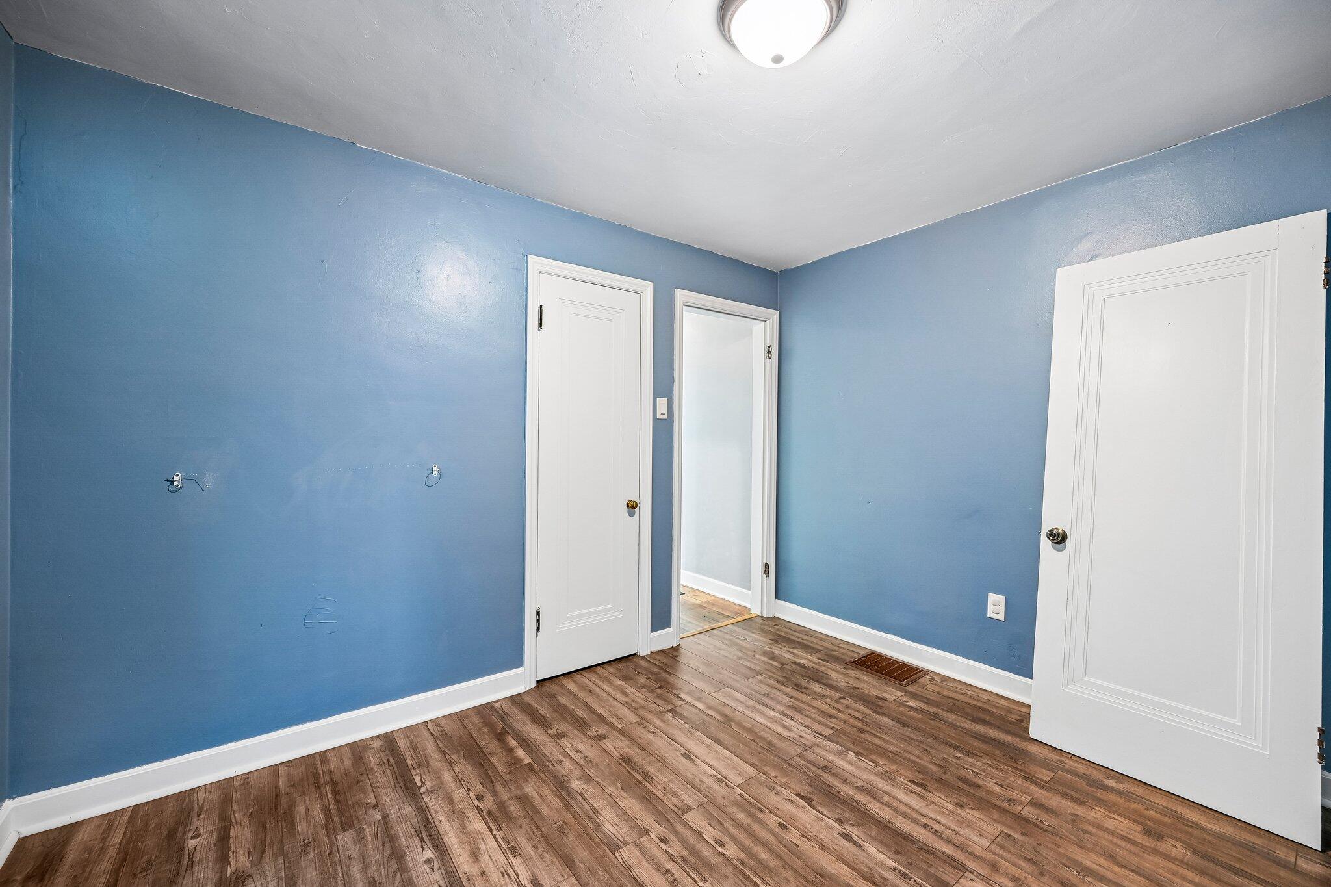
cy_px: 444
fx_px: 518
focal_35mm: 14
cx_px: 666
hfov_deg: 104.3
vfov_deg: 81.2
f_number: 4.8
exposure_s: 1/4
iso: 400
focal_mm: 14
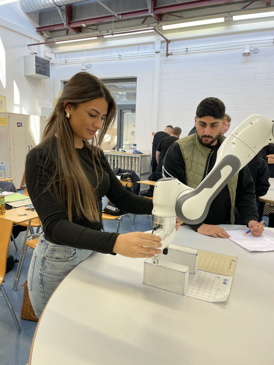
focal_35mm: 26
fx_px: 274
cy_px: 182
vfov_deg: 67.3
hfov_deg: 53.1
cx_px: 137
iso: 64
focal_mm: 4.2
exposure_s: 1/100
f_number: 1.6
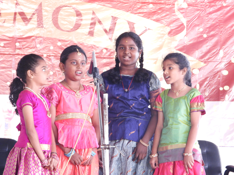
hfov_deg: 9.2
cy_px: 88
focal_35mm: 215
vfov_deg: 6.9
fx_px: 1453
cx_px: 117
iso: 720
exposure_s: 1/15
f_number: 4.5
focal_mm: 38.6
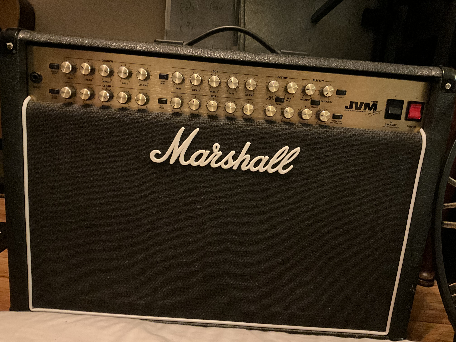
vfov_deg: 48.2
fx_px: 382
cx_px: 228
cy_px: 171
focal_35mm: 29
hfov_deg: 61.7
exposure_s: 1/17
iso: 640
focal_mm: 3
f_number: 1.8
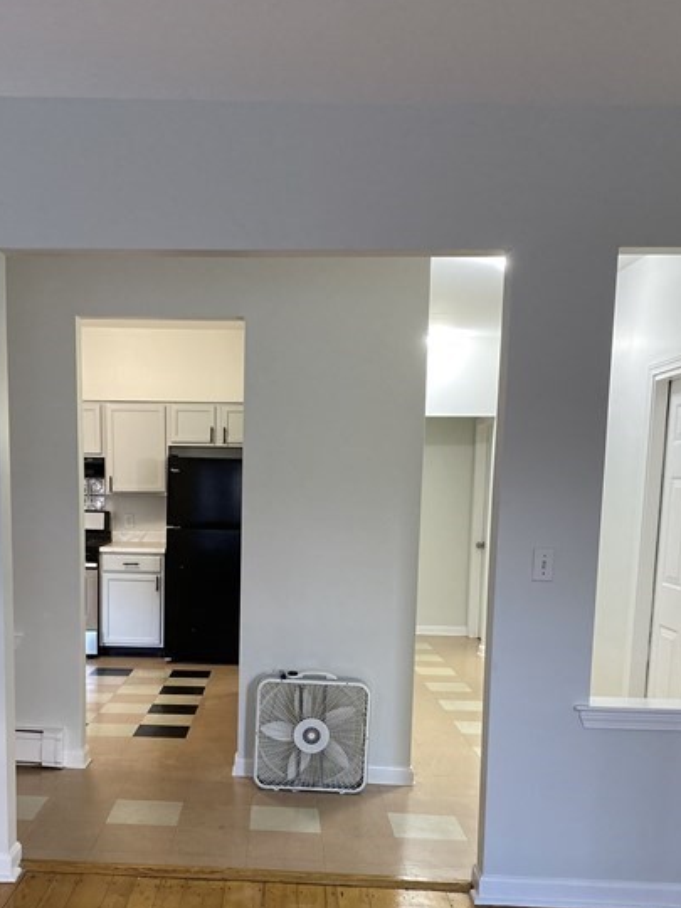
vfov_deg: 49.1
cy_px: 622
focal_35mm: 37
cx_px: 232
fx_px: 971
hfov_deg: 38.3
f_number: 1.8
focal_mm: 4.25
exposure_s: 1/60
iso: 160
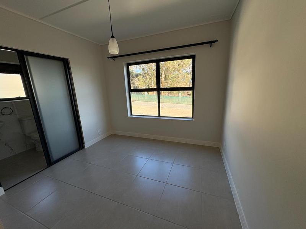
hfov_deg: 102.1
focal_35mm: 14
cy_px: 114
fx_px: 124
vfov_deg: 85.7
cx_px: 153
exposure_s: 1/375
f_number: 2.2
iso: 64
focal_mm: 2.22
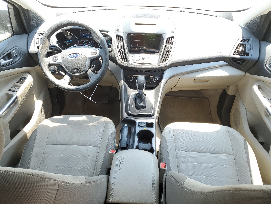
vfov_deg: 53.1
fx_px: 204
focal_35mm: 26
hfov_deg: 67.3
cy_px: 102
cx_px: 136
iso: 50
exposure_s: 1/204
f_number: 1.5
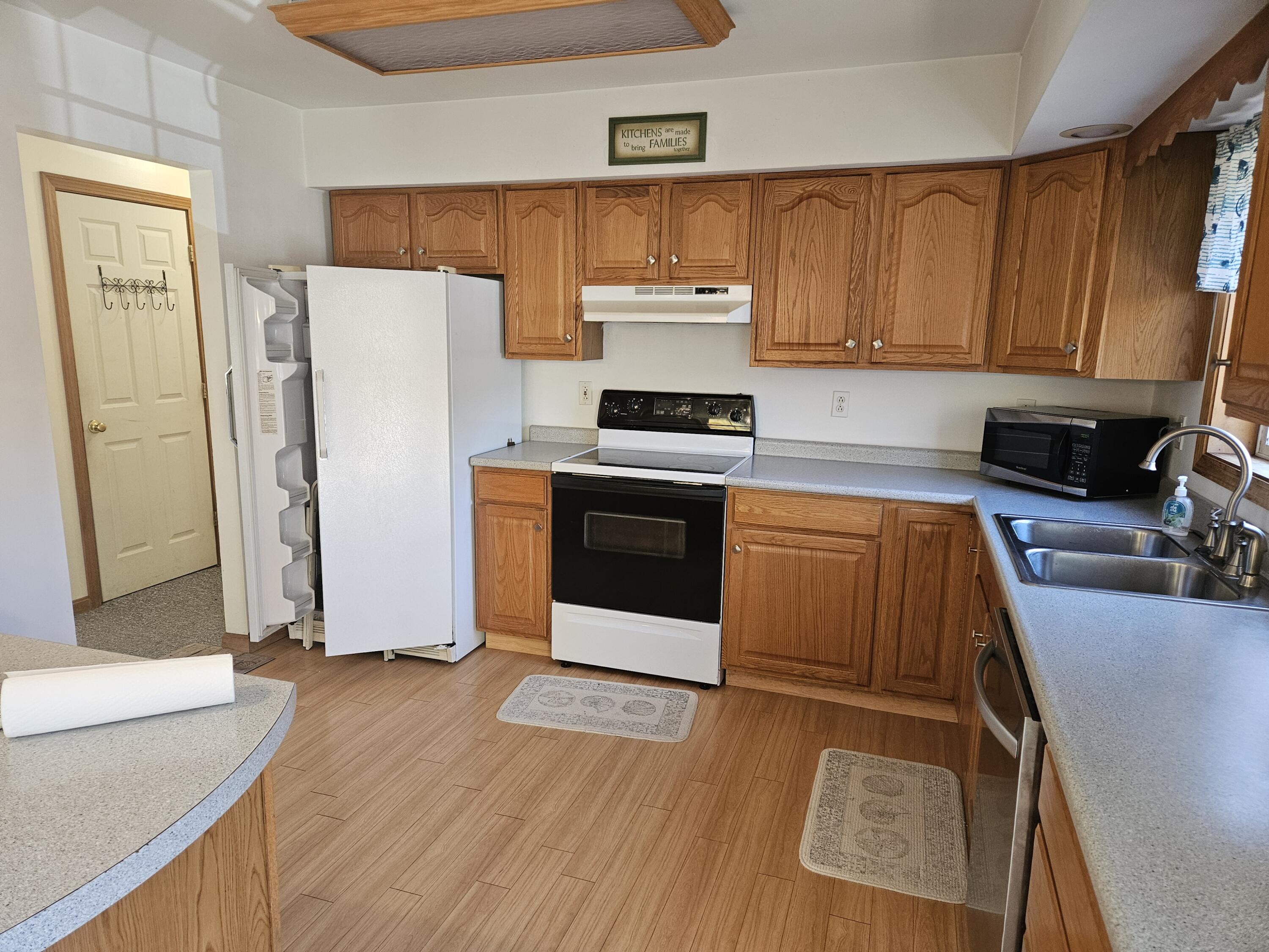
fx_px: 843
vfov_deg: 58.9
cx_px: 634
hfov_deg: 73.9
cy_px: 476
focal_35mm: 23
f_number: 1.8
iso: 250
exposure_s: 1/120
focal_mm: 5.4
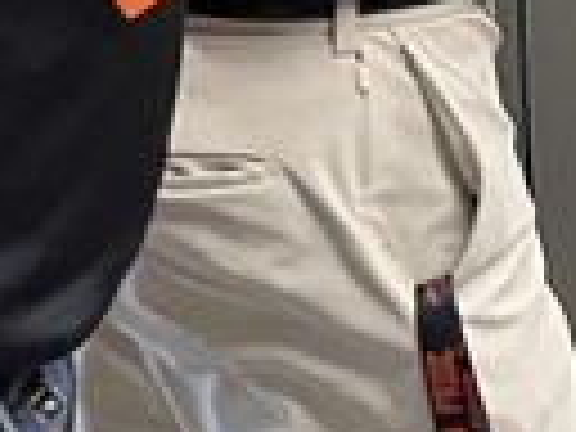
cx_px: 1544
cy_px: -657
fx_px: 3461
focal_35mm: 208
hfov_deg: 8.4
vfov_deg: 6.7
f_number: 1.6
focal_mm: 5.1
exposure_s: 1/60
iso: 250
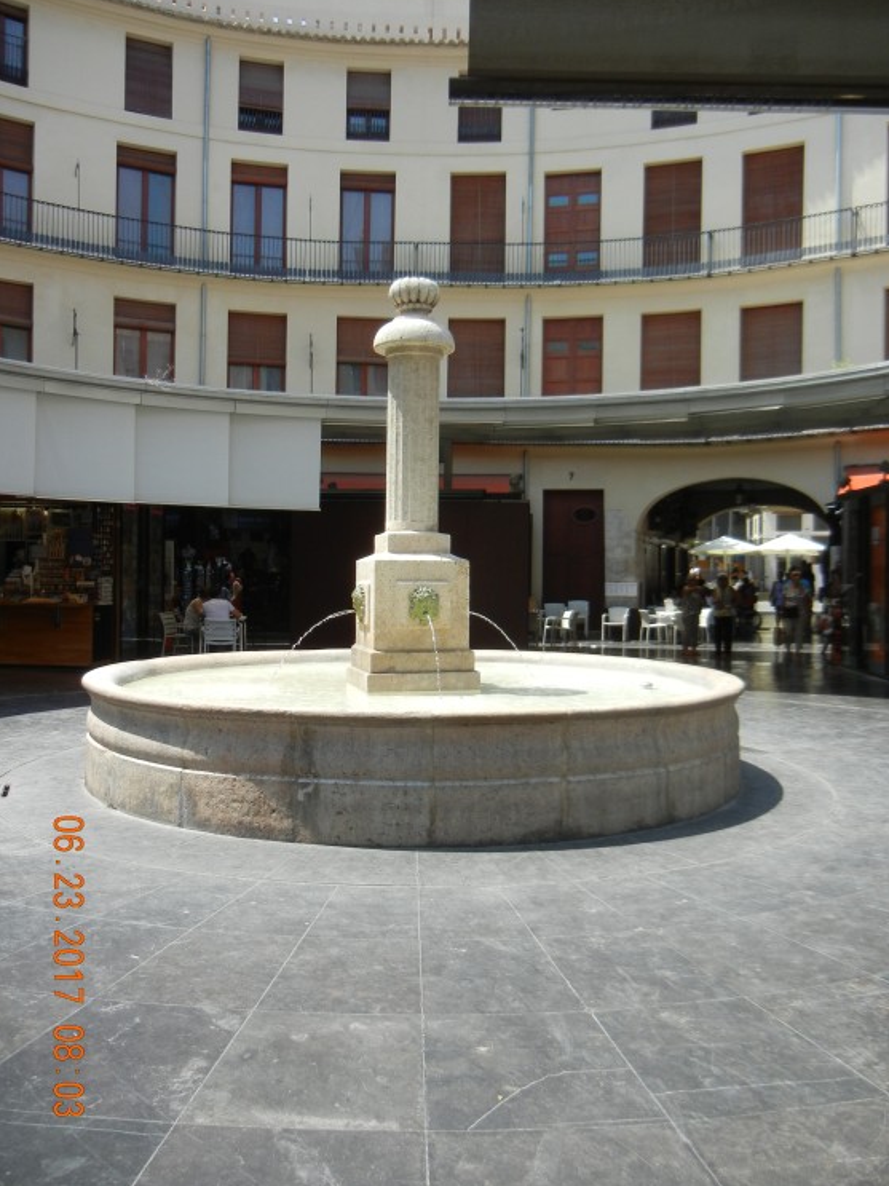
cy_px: 579
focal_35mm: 31
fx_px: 1062
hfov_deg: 45.4
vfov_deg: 58.4
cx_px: 433
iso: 160
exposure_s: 1/777
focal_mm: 5.4
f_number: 3.5
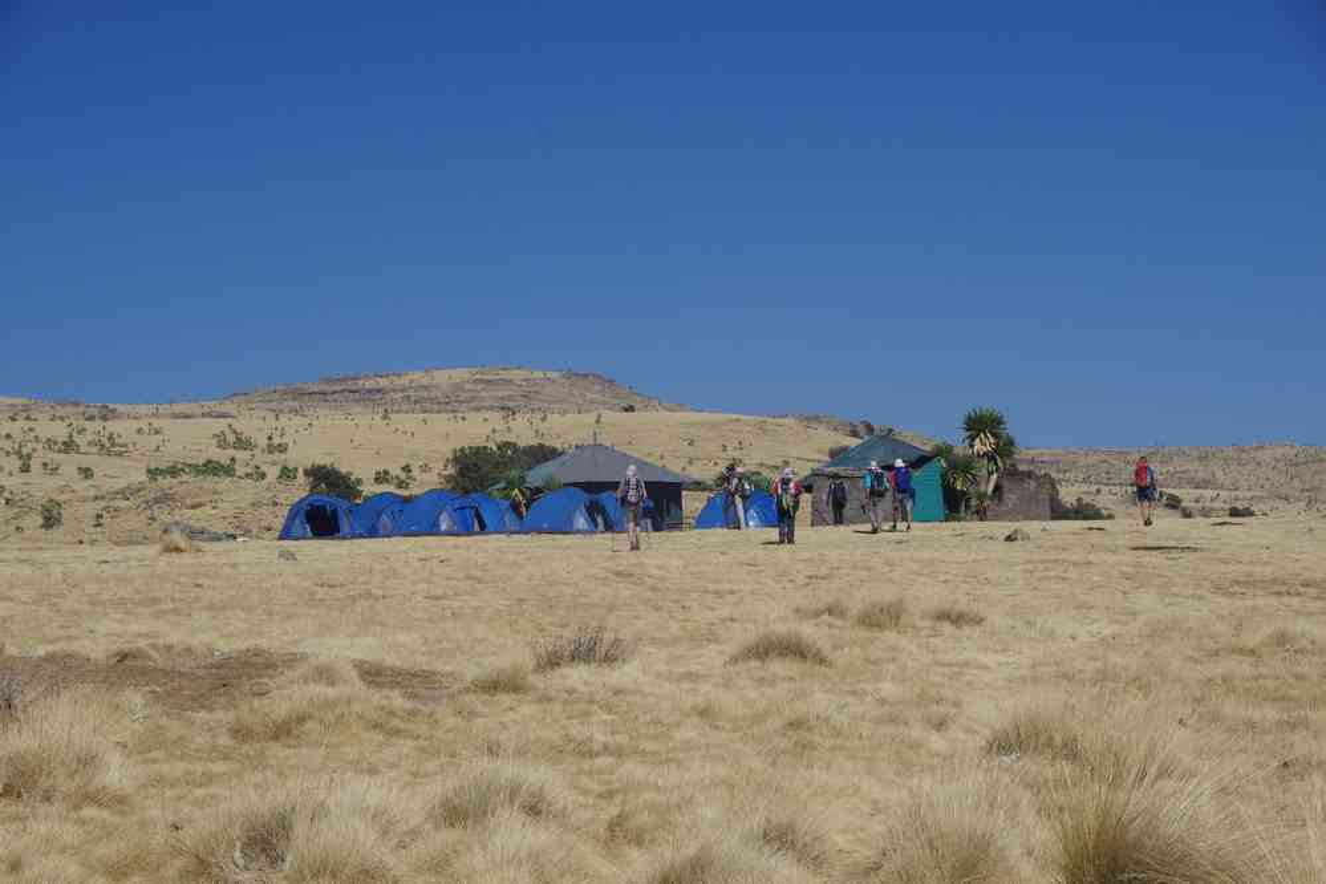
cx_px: 663
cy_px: 442
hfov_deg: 20.9
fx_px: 3591
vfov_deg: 14.0
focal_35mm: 98
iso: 200
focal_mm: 65
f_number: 11
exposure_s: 1/200
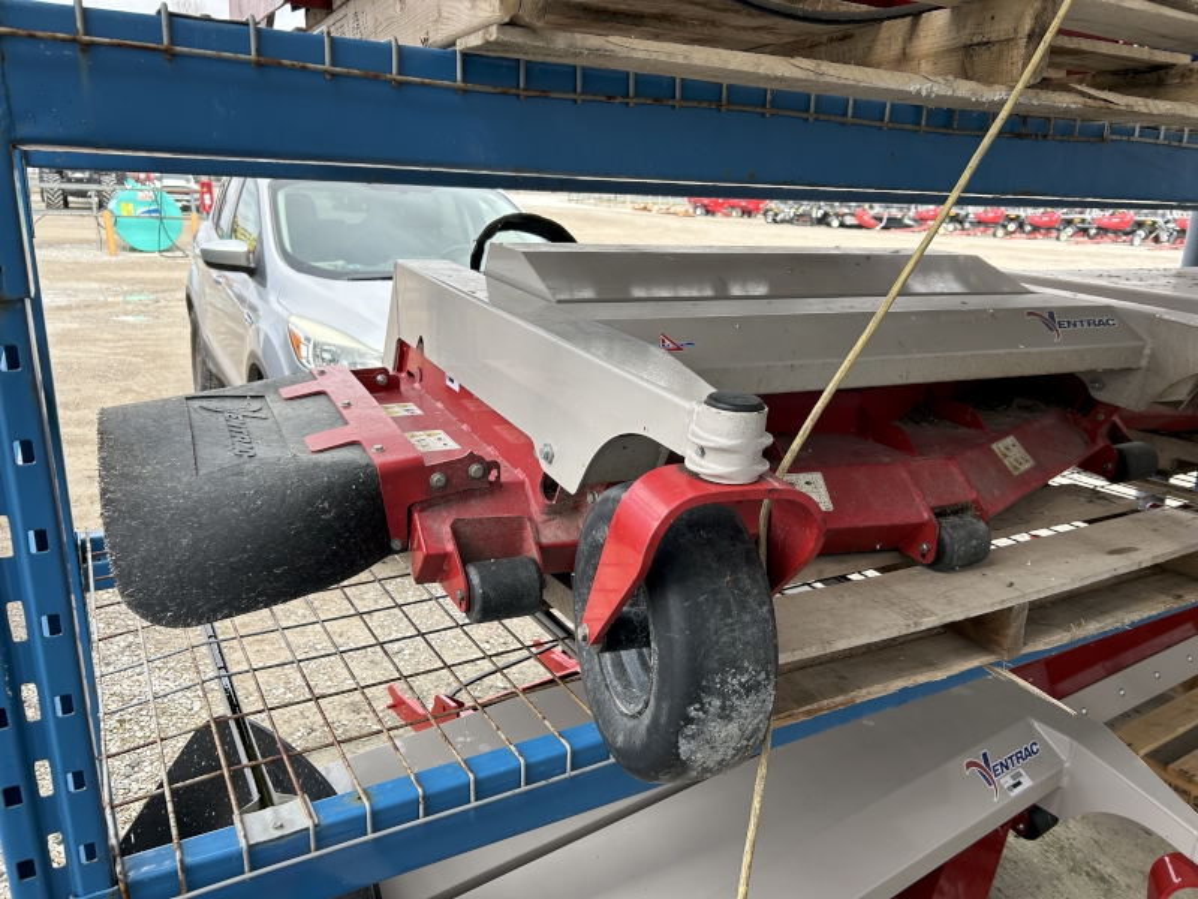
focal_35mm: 26
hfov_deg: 67.3
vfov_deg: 53.1
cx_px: 599
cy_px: 450
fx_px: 900
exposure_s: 1/775
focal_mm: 5.7
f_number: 1.5
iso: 50
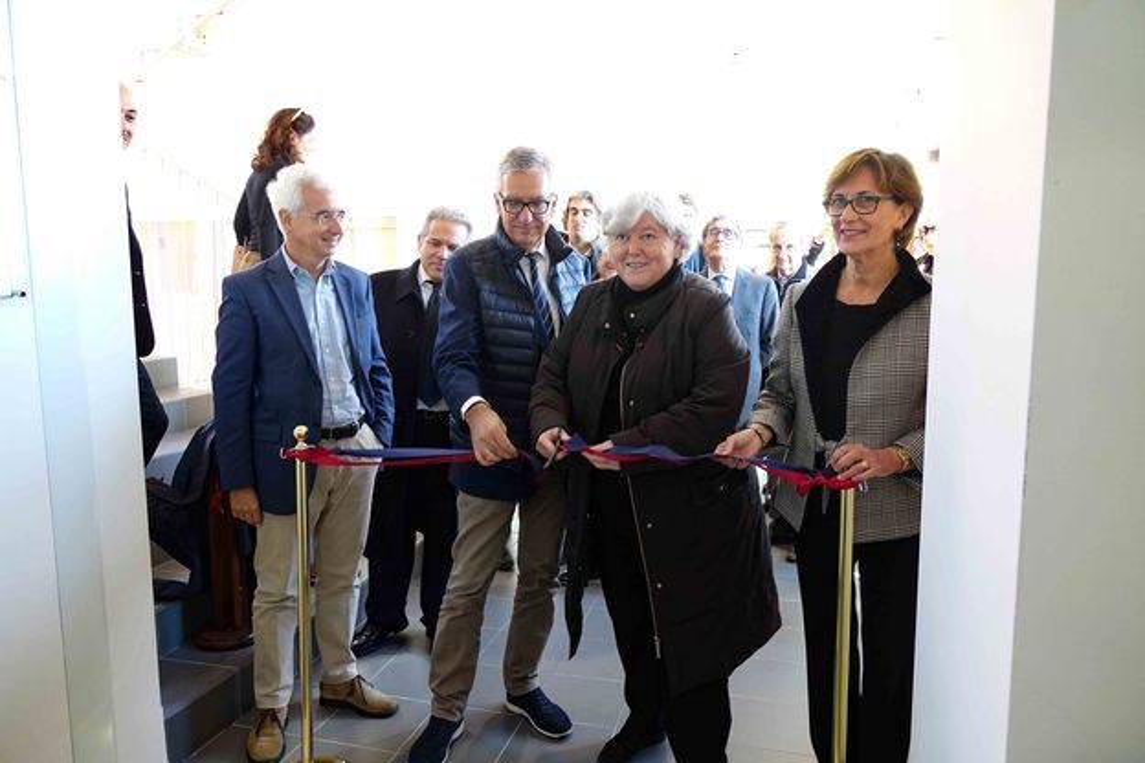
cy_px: 382
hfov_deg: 71.5
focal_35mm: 25
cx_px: 572
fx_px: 795
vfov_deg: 51.3
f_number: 2.8
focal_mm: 9.11
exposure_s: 1/25
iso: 200
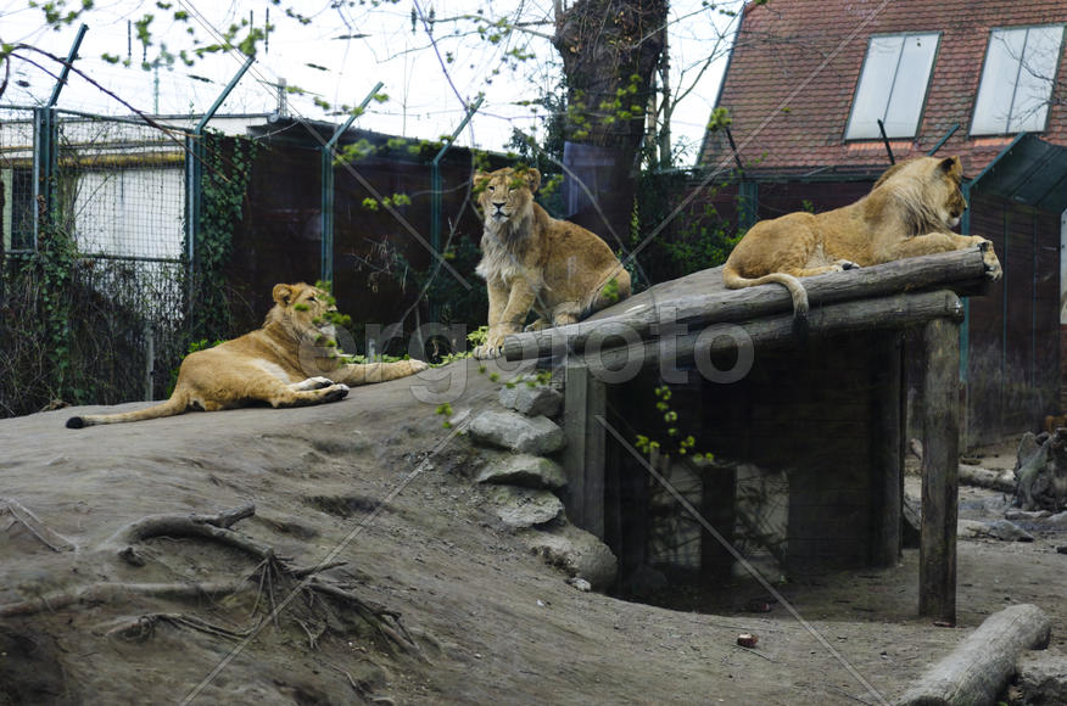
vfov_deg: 20.1
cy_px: 353
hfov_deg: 29.9
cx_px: 534
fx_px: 1996
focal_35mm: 68
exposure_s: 1/180
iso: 100
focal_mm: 45
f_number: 4.2
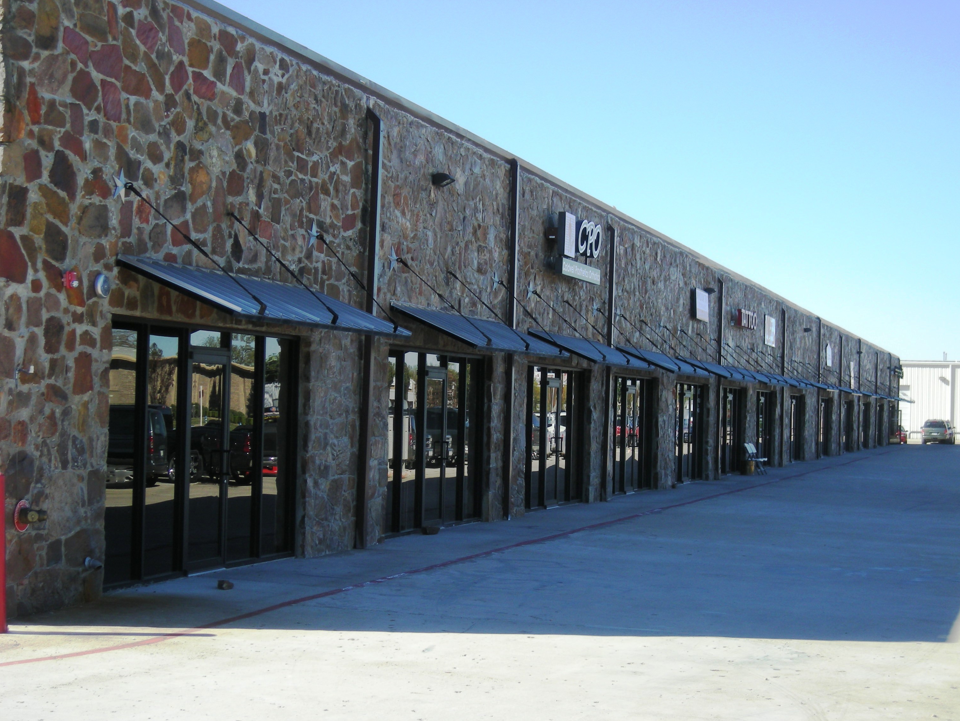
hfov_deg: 28.2
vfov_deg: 21.3
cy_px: 360
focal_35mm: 69
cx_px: 485
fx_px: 1914
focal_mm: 11
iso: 50
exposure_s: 1/297
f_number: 3.7
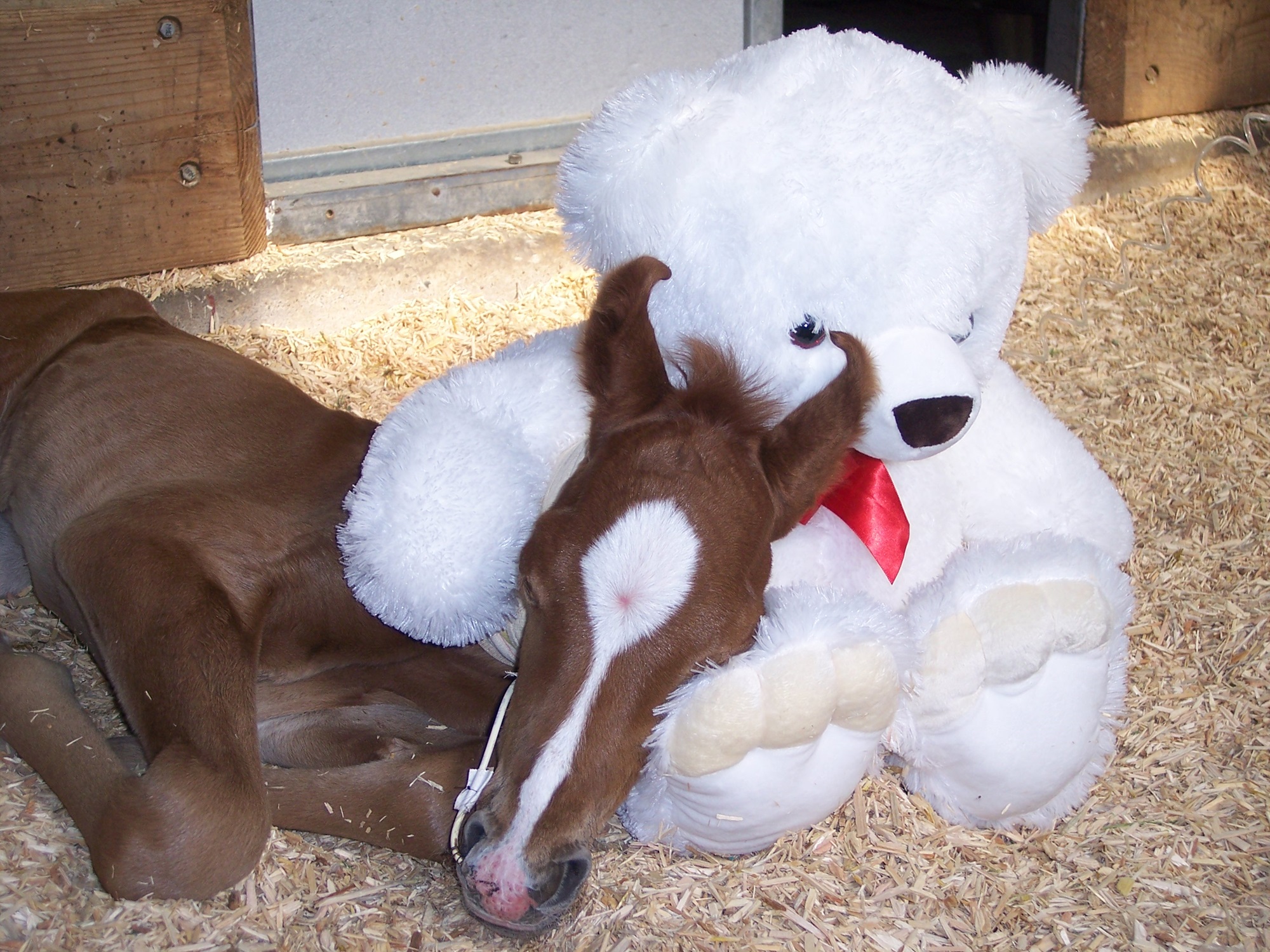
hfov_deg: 36.8
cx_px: 635
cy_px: 476
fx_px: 1908
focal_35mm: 52
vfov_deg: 28.0
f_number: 3.4
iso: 100
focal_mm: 10.7
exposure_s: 1/60
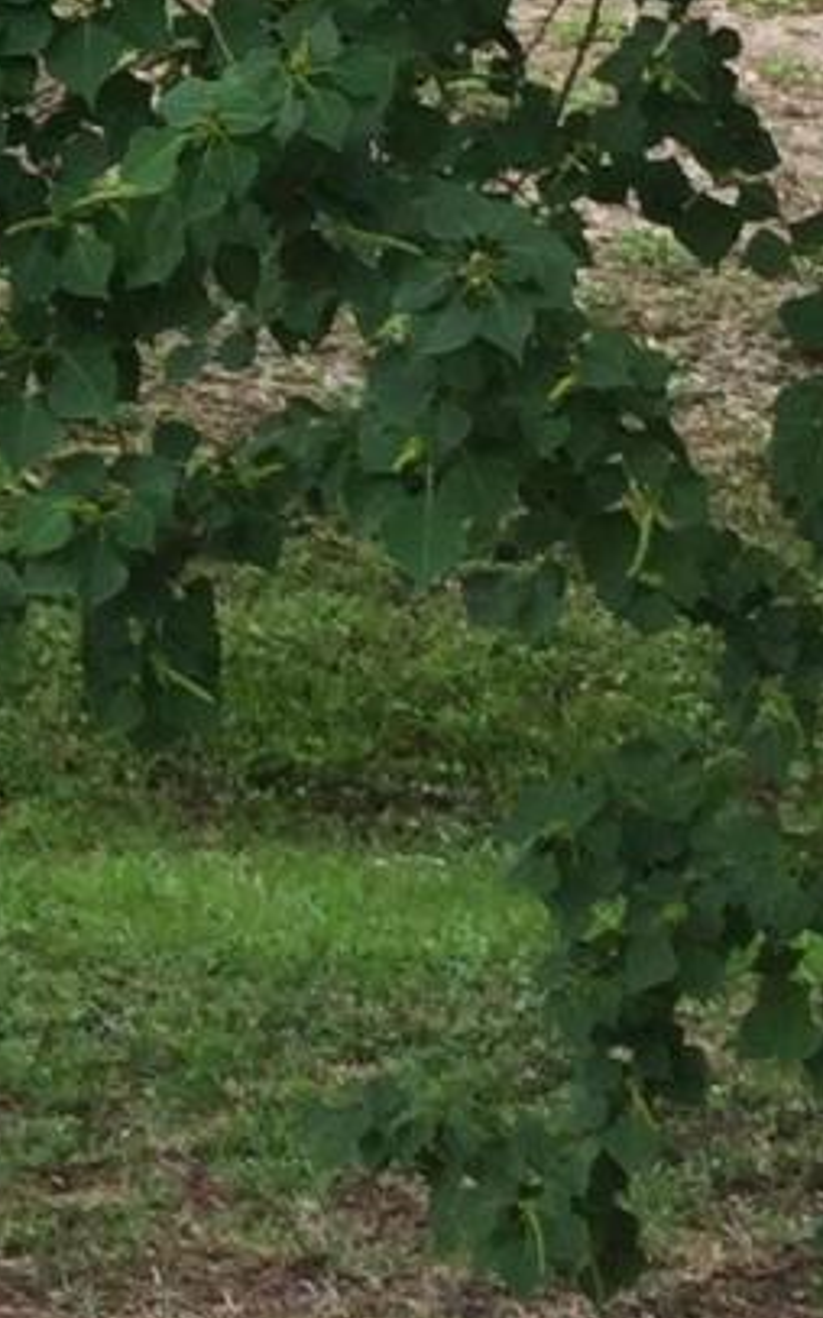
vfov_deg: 13.7
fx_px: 5425
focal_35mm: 151
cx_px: -1043
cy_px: 100
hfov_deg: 8.1
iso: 32
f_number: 2.2
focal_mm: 4.15
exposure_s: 1/416
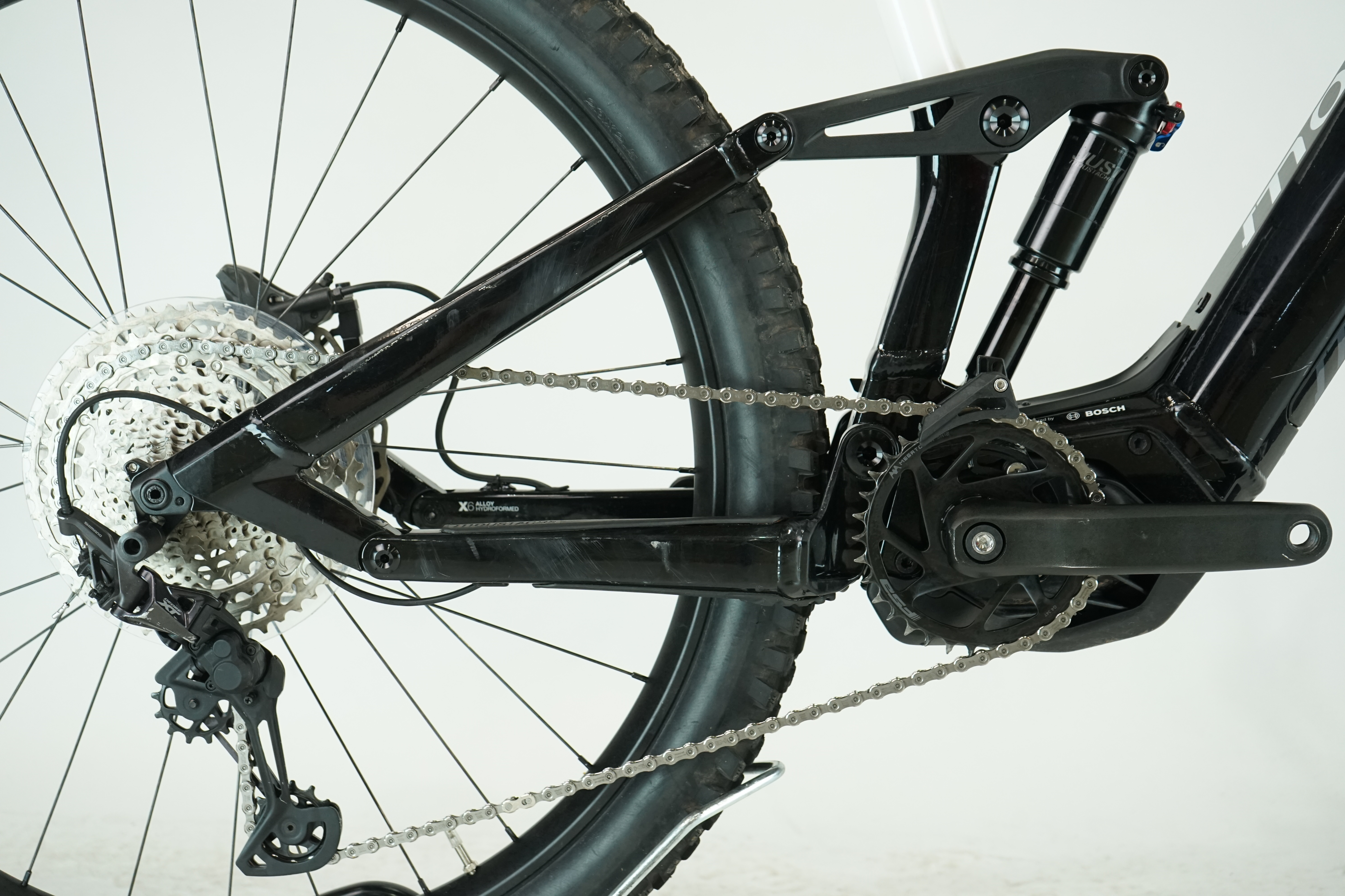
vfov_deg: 29.2
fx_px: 1718
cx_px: 672
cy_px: 448
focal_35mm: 46
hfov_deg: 42.7
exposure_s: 1/200
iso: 1600
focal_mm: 46
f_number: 5.6
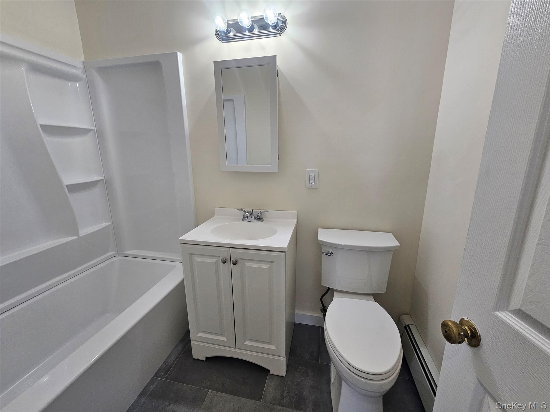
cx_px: 275
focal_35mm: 13
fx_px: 207
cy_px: 206
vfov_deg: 89.9
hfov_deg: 106.2
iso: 100
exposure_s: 1/60
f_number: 2.2
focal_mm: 2.2
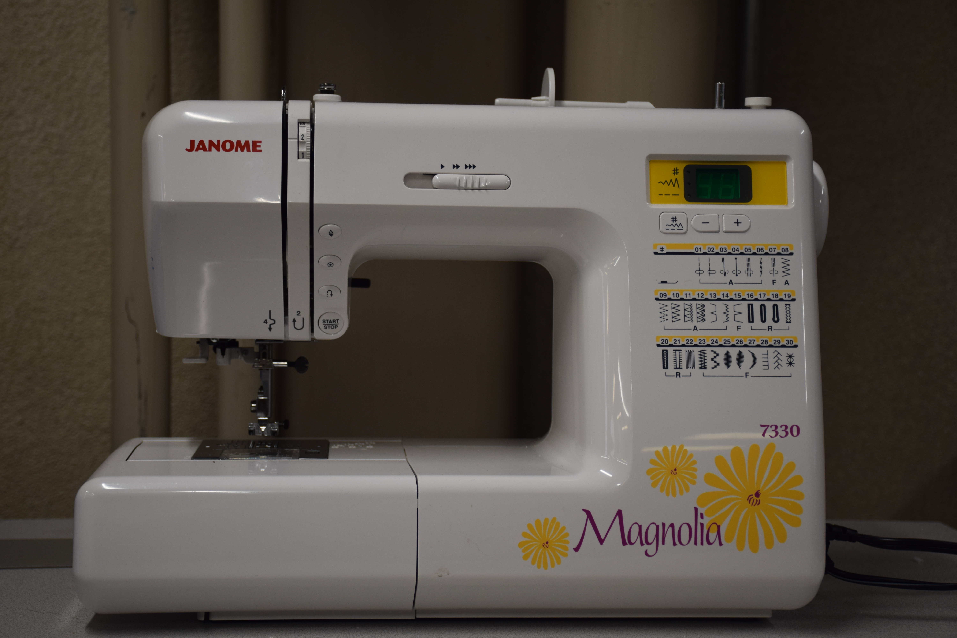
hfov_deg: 29.9
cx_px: 478
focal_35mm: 68
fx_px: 1794
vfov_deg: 20.2
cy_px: 319
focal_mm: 45
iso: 400
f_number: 5
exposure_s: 1/100
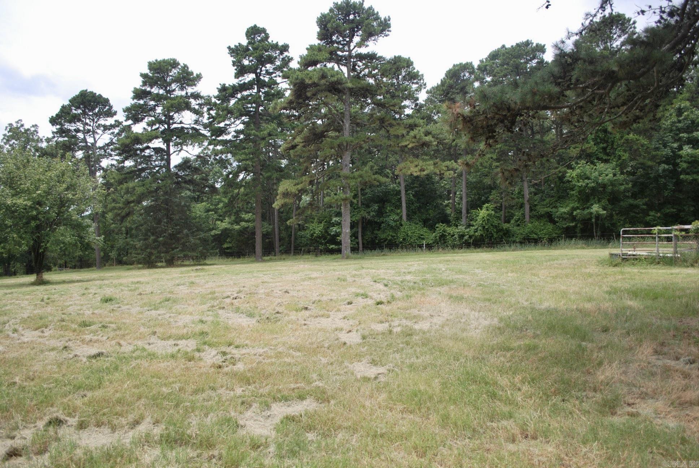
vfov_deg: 48.0
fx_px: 525
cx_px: 350
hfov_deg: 67.3
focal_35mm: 27
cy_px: 234
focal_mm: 18
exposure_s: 1/500
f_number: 3.5
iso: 100
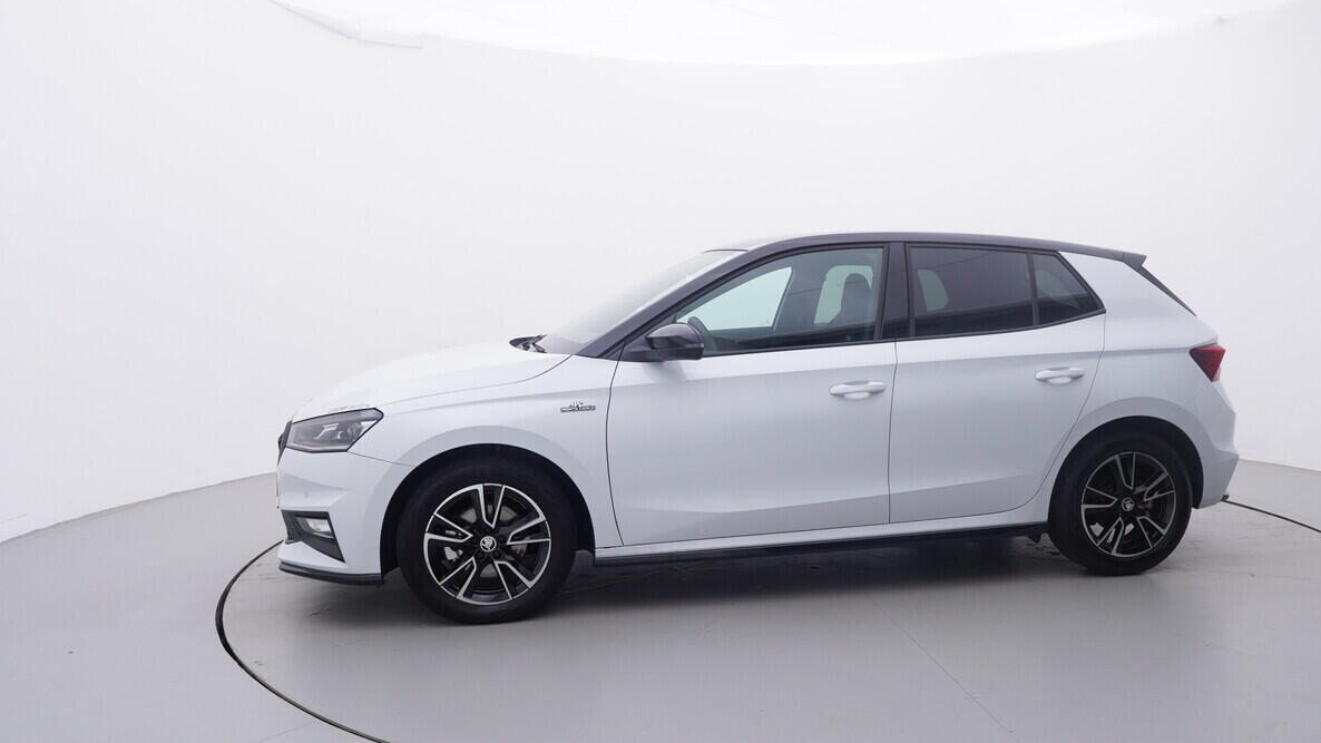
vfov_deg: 40.6
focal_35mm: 29
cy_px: 407
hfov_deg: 66.5
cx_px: 740
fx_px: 1003
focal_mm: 15
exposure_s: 1/80
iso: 200
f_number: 5
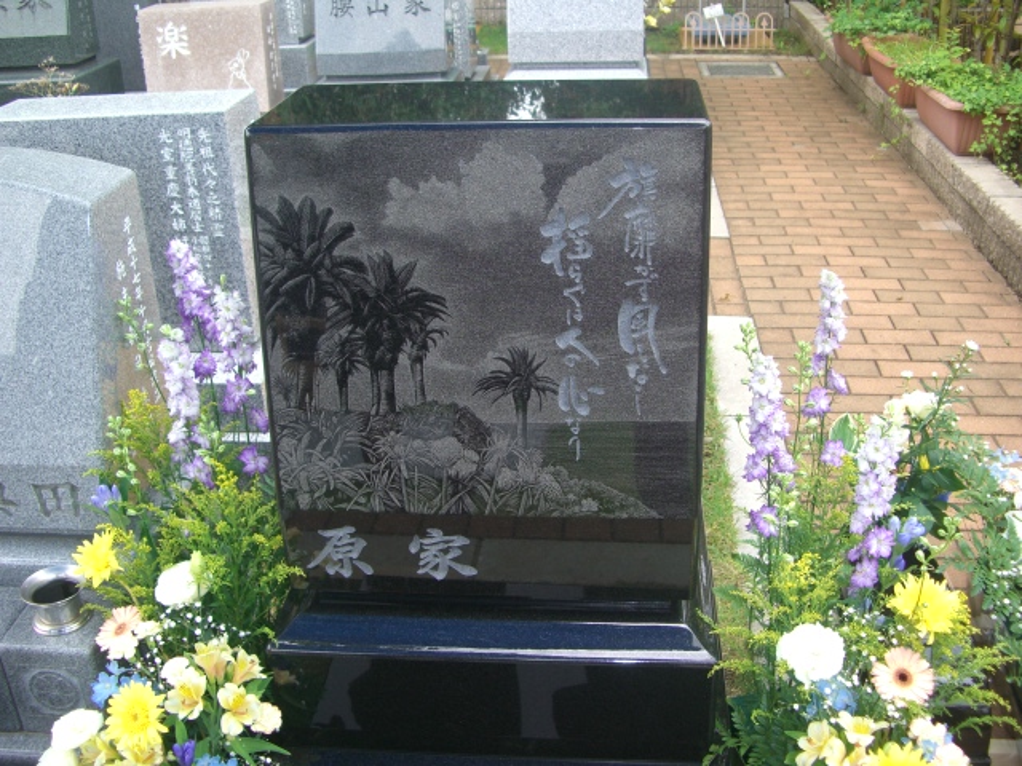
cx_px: 511
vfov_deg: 37.7
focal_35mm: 38
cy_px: 383
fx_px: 1122
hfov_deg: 49.0
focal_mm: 7.9
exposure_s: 1/160
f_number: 2.8
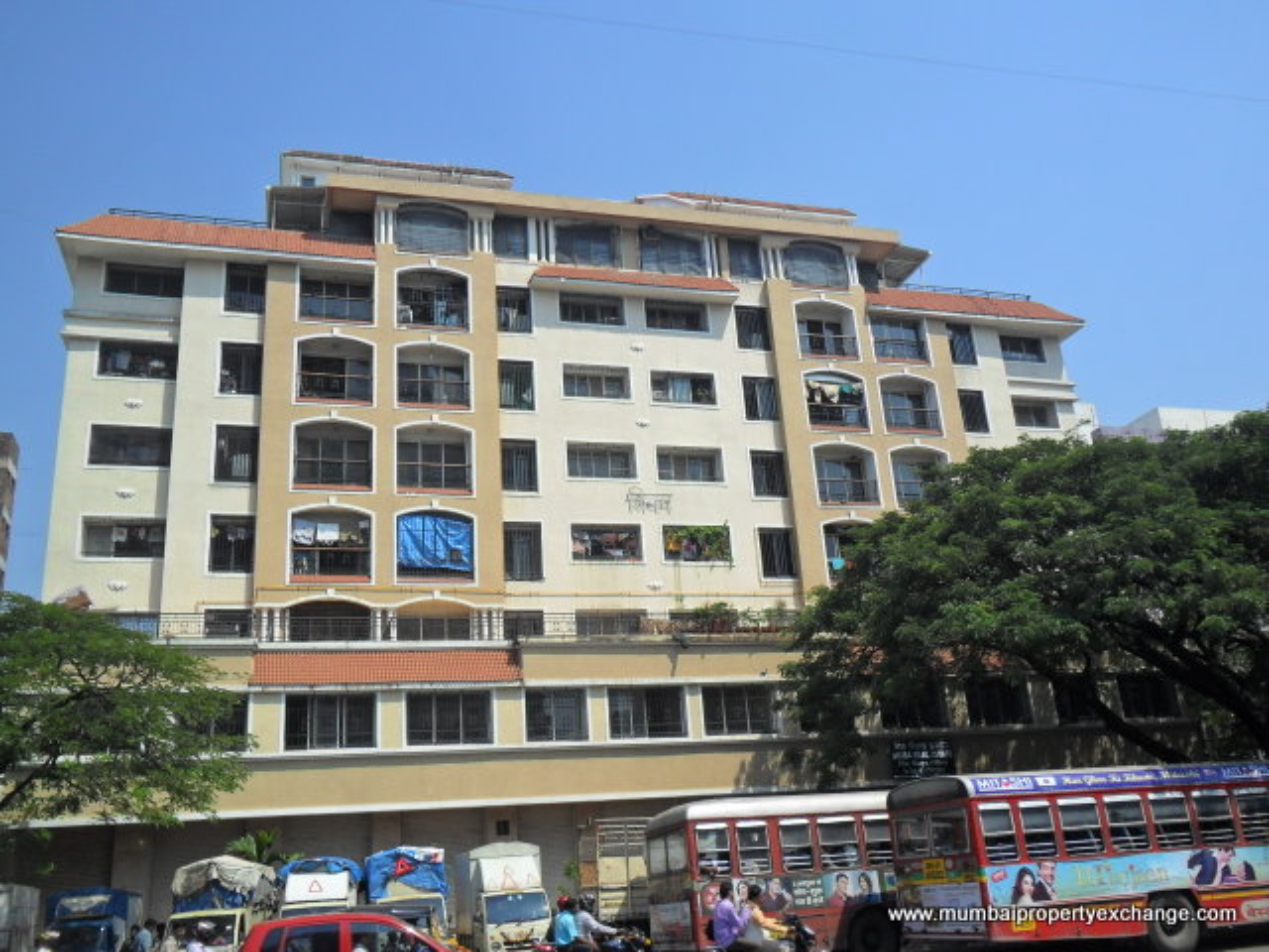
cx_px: 634
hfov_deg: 56.8
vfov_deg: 44.2
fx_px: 1173
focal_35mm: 32
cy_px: 476
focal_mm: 5.7
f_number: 9.4
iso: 100
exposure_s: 1/180
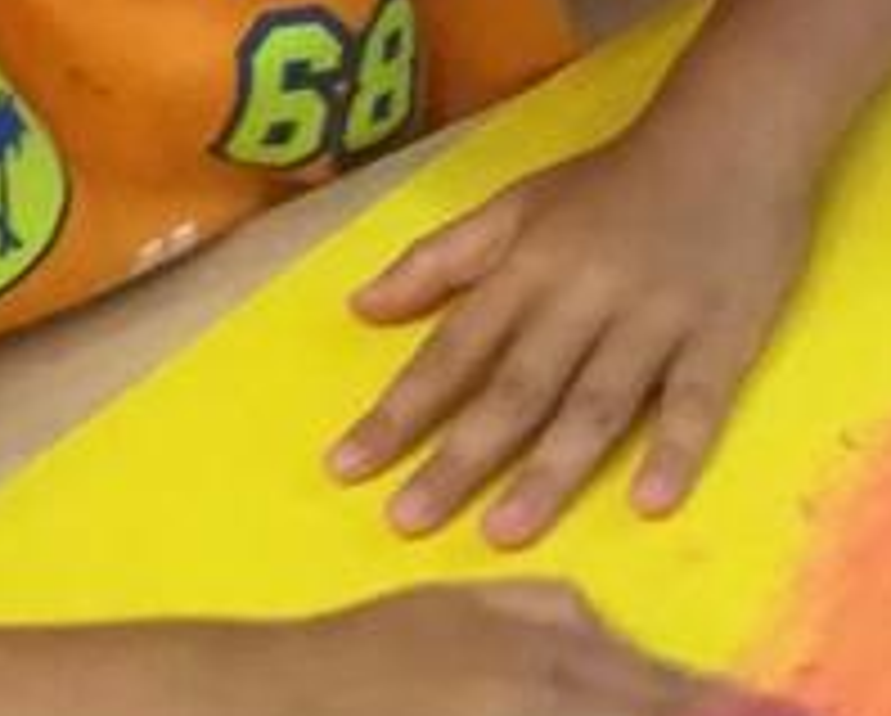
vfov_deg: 7.5
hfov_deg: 9.1
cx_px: 1552
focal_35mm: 204
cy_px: -347
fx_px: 5387
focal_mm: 3.3
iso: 125
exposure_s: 1/33
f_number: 2.4
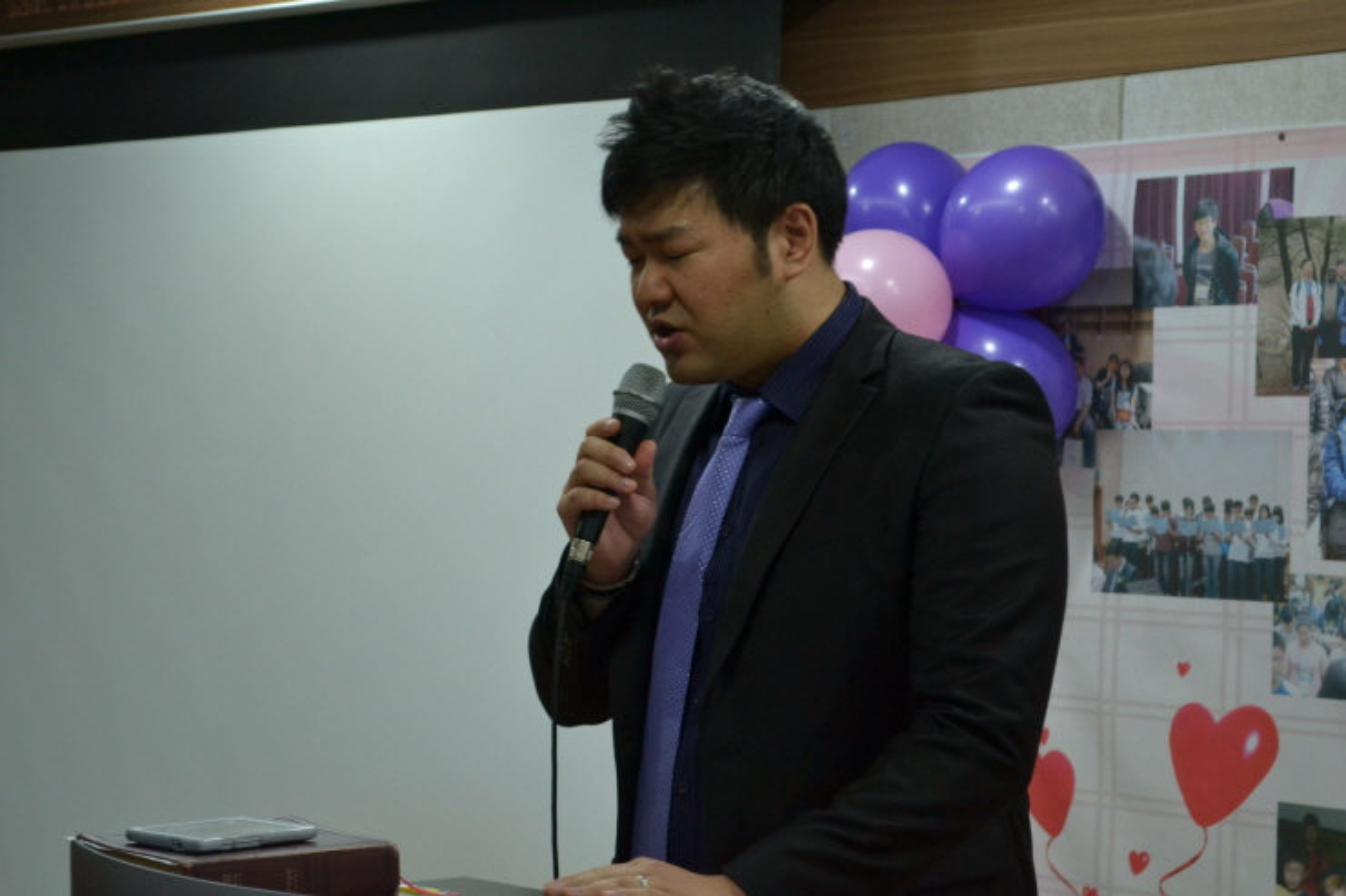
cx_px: 673
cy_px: 448
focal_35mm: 82
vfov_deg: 16.5
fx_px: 3084
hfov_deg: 24.6
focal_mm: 55
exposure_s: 1/40
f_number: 5.6
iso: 800
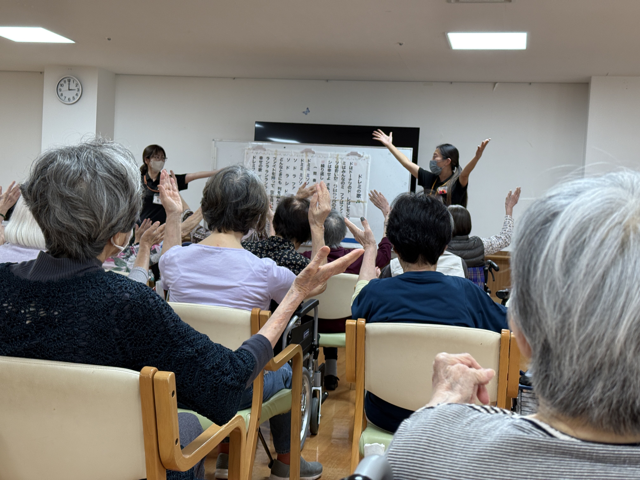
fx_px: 887
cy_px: 240
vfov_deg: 30.3
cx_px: 320
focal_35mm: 48
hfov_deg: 39.7
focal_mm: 6.76
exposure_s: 1/60
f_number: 1.78
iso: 50
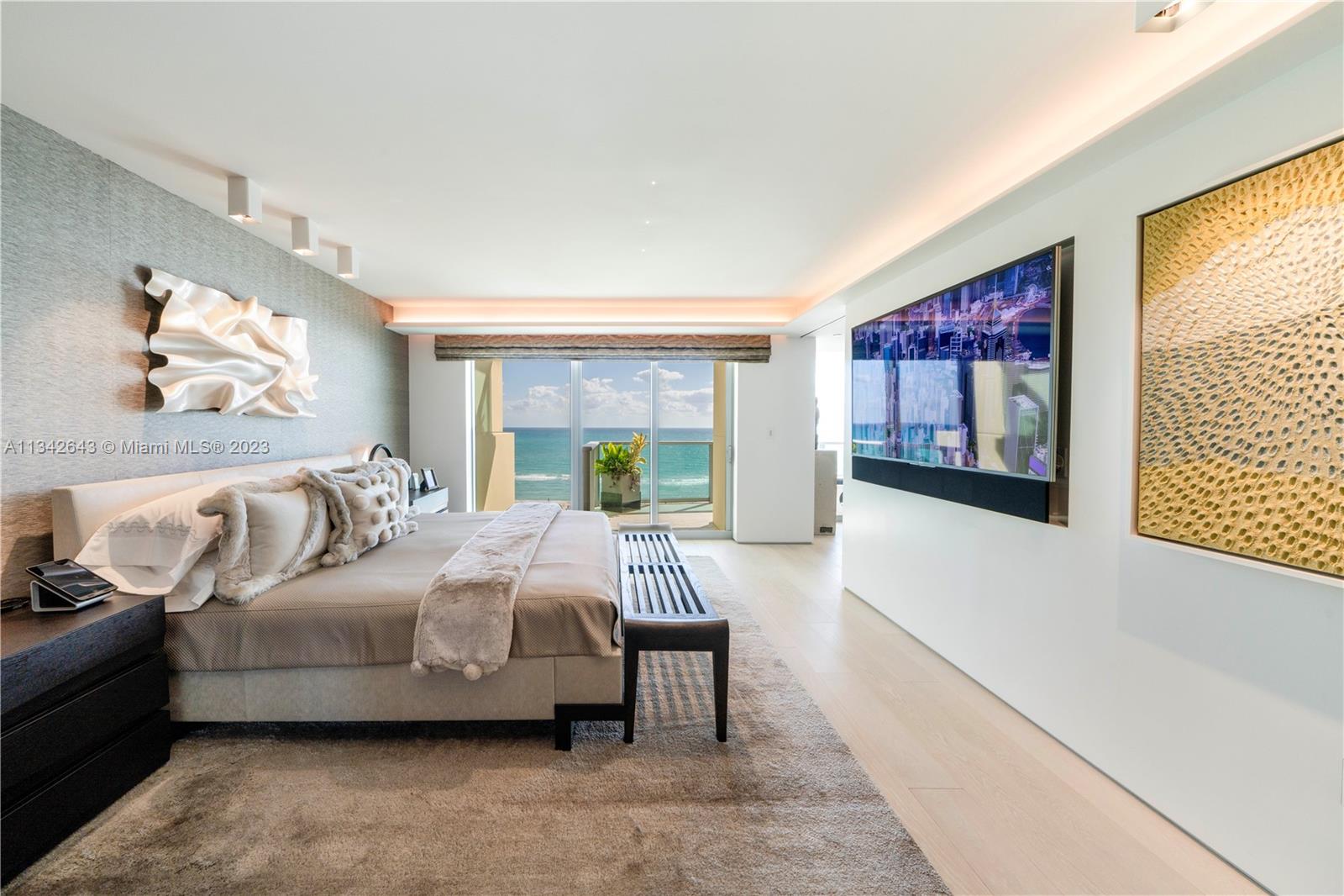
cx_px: 672
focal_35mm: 12
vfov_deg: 90.0
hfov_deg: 112.6
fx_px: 448
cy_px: 448
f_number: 11
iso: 200
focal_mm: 12
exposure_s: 1/160
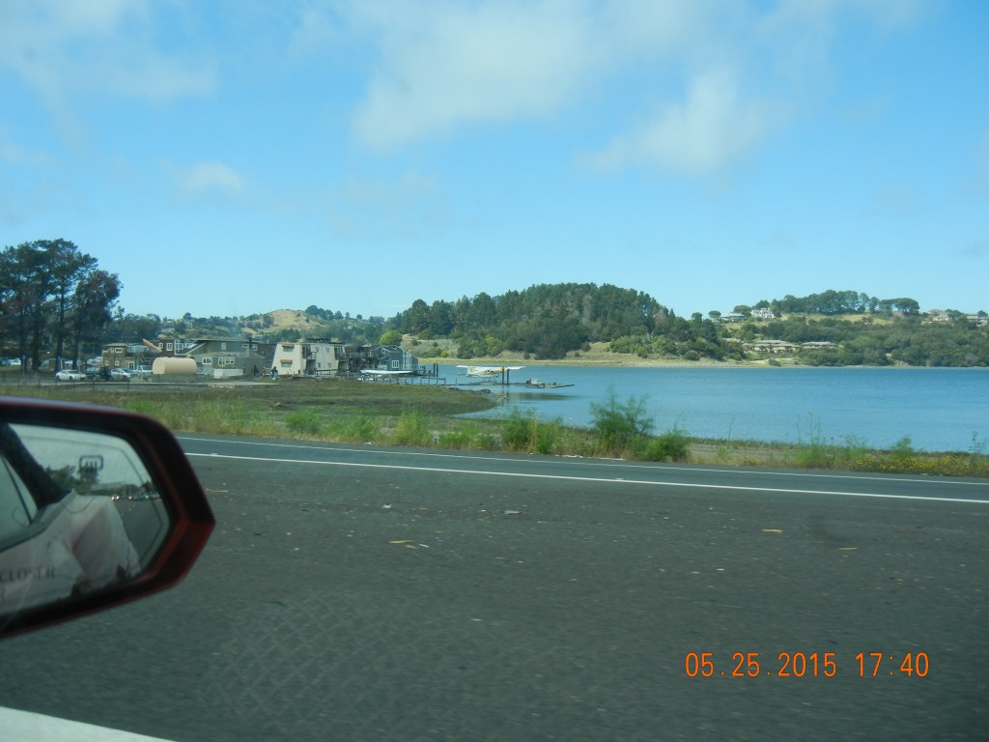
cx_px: 494
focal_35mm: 34
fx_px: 971
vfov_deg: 41.8
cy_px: 371
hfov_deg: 54.0
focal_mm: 6.2
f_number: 3.6
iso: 160
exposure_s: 1/830
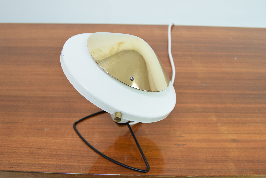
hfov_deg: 57.2
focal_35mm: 33
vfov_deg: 40.0
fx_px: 244
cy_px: 89
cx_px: 133
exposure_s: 1/160
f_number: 6.3
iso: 1600
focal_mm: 22
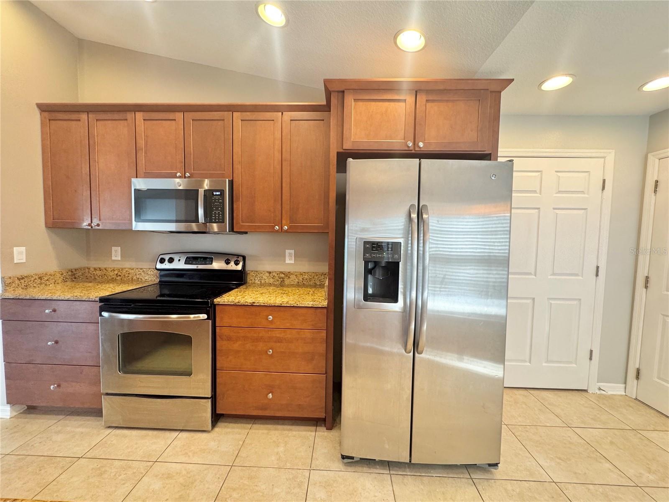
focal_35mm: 14
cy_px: 251
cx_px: 334
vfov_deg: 85.7
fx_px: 271
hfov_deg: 102.1
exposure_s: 1/60
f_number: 2.2
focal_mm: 2.22
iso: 200
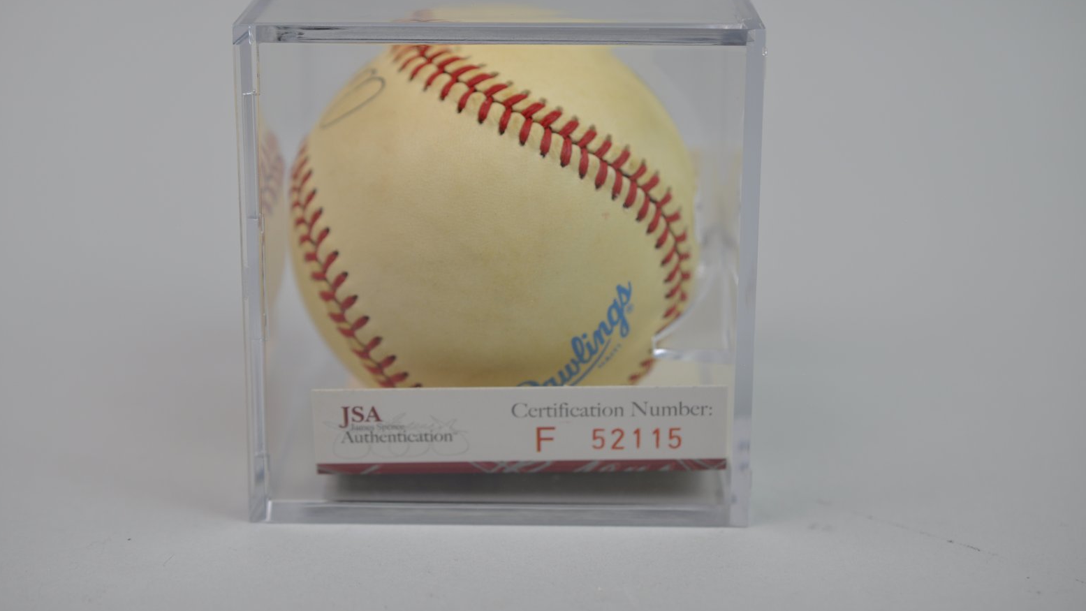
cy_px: 257
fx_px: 1987
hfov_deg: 30.6
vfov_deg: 17.5
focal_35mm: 69
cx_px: 498
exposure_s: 1/60
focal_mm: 40
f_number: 4
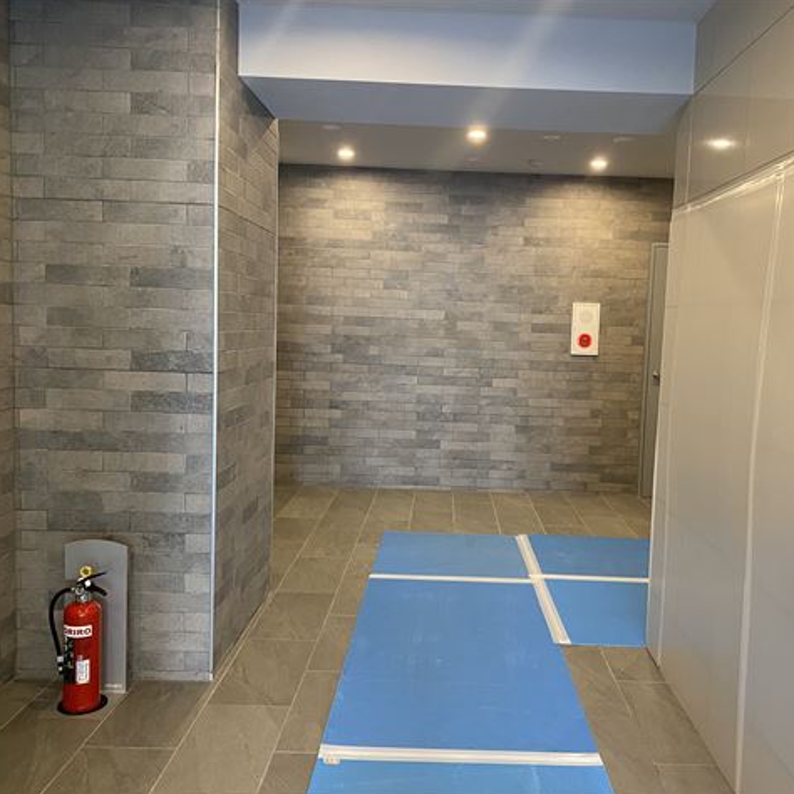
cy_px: 400
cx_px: 464
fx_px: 804
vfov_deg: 52.5
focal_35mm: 31
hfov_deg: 52.3
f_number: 1.8
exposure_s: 1/55
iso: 320
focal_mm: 4.25
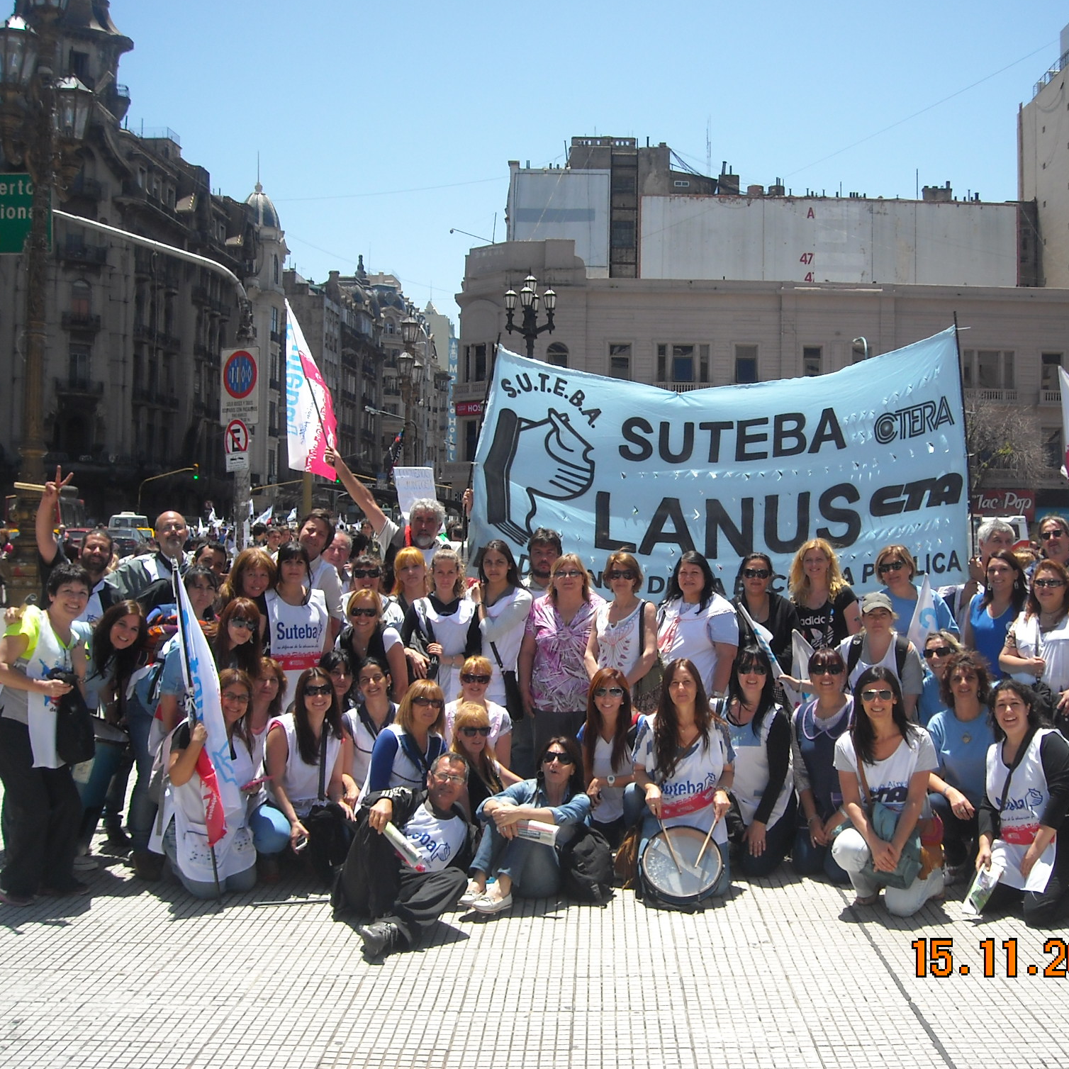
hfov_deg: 39.9
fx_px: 1467
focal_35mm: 42
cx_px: 607
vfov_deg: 40.0
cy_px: 528
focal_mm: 5.7
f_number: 5.6
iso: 64
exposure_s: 1/201
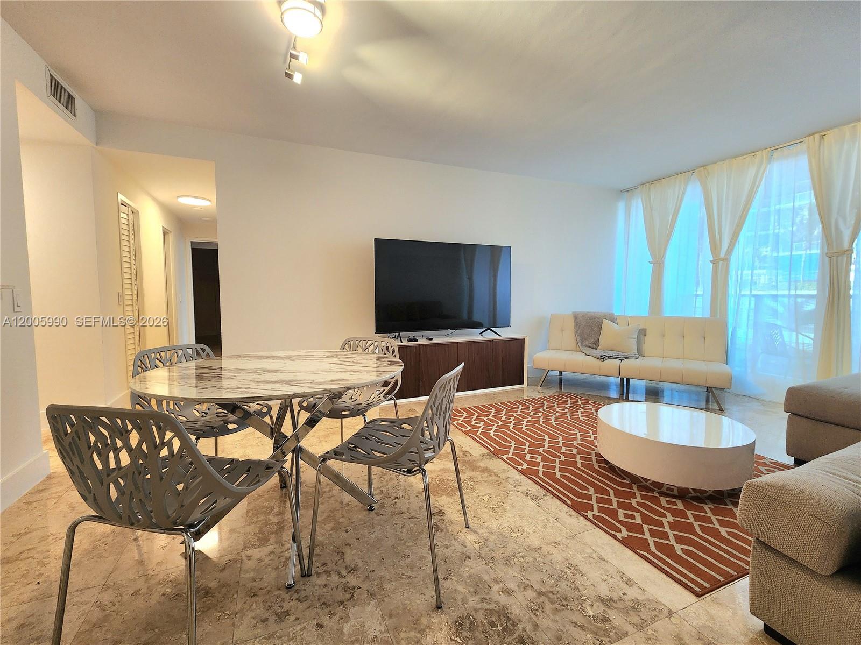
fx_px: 323
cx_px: 430
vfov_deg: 89.9
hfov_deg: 106.2
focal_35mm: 13
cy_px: 322
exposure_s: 1/60.2
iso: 160
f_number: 2.2
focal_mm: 2.2
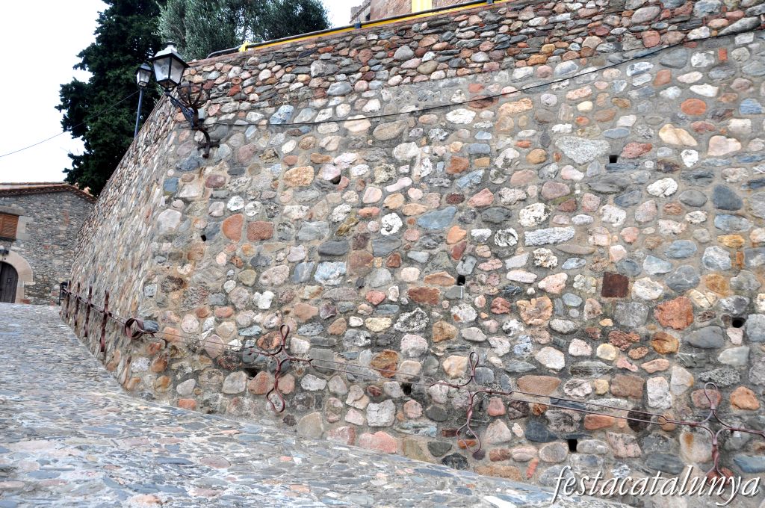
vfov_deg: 43.5
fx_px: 637
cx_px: 382
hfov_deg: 62.0
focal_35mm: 30
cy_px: 254
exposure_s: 1/250
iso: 500
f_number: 8
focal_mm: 20
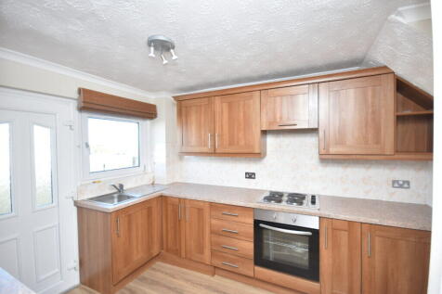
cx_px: 221
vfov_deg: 77.3
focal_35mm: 15
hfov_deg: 100.4
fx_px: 184
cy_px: 147
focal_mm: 10
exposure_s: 1/80
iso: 400
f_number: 4.5
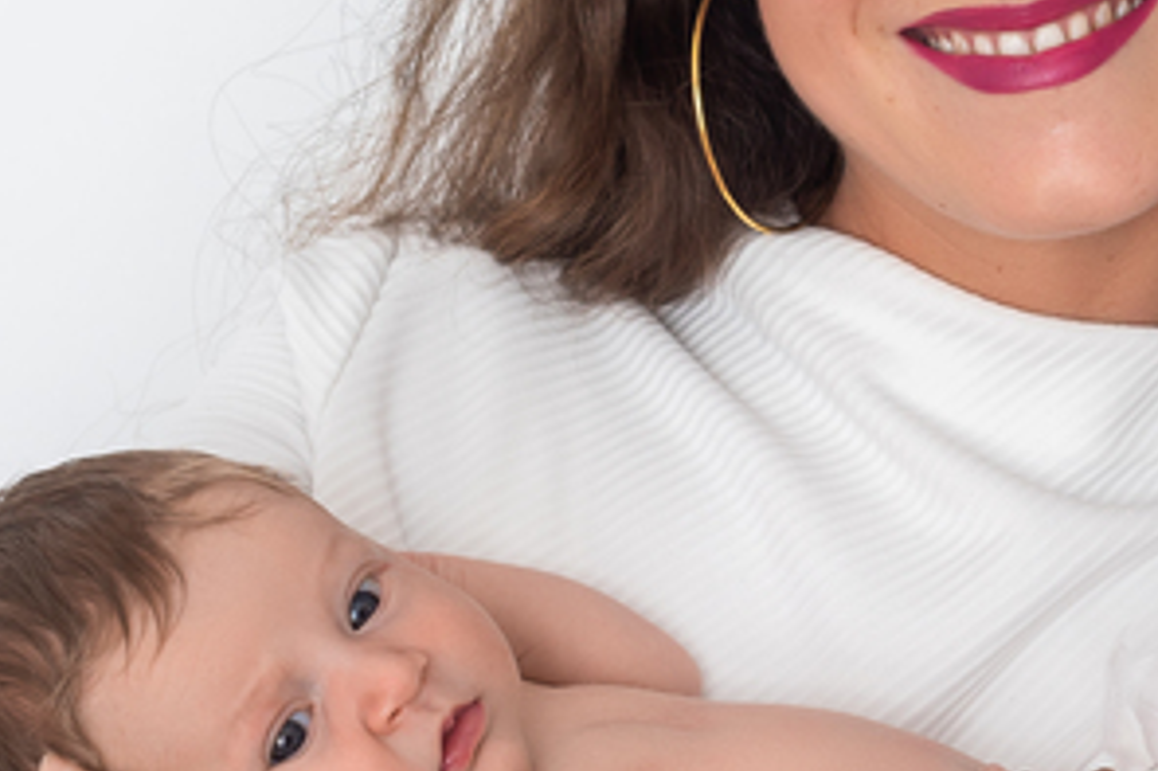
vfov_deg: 6.8
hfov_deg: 9.9
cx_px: 1510
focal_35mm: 203
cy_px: 209
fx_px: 6526
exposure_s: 1/250
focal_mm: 50
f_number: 6.3
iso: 100
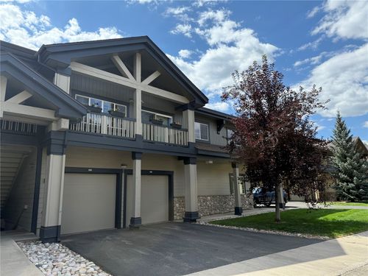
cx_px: 184
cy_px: 138
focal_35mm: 24
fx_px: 255
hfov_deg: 71.6
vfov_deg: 56.8
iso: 125
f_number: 1.78
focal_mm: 6.76
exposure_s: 1/4673
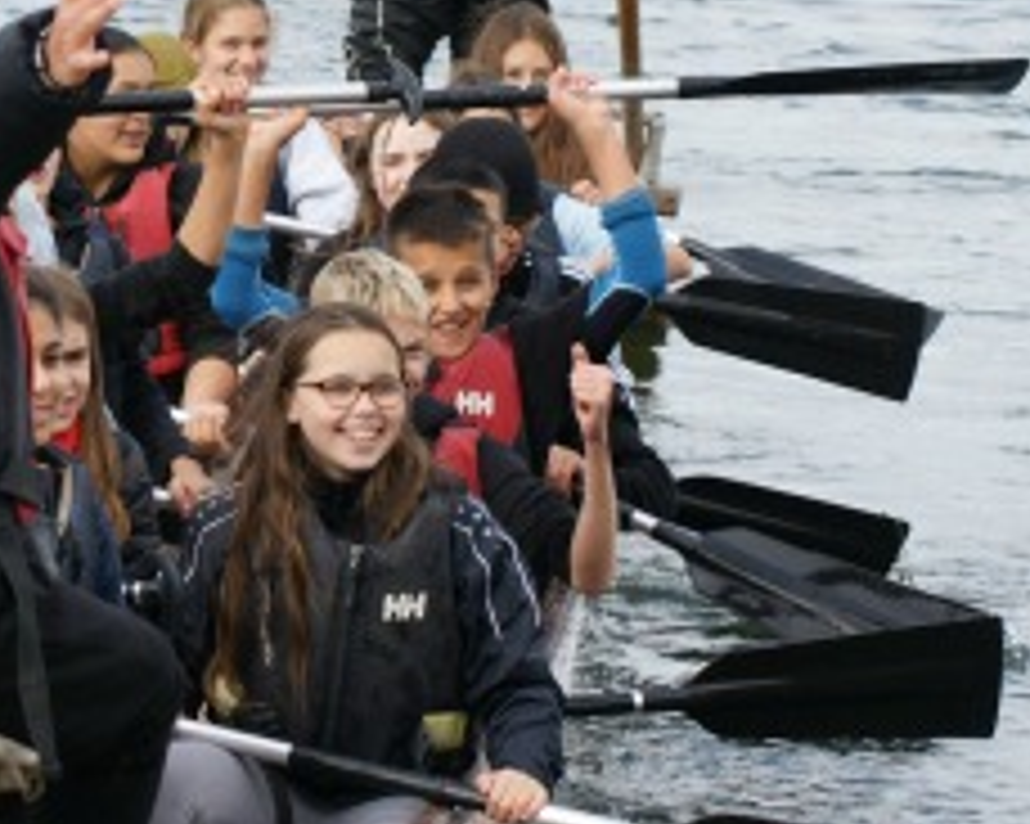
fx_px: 7419
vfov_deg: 6.3
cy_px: 252
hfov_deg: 7.9
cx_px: 171
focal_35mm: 243
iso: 200
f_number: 6.3
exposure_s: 1/320
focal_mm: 55
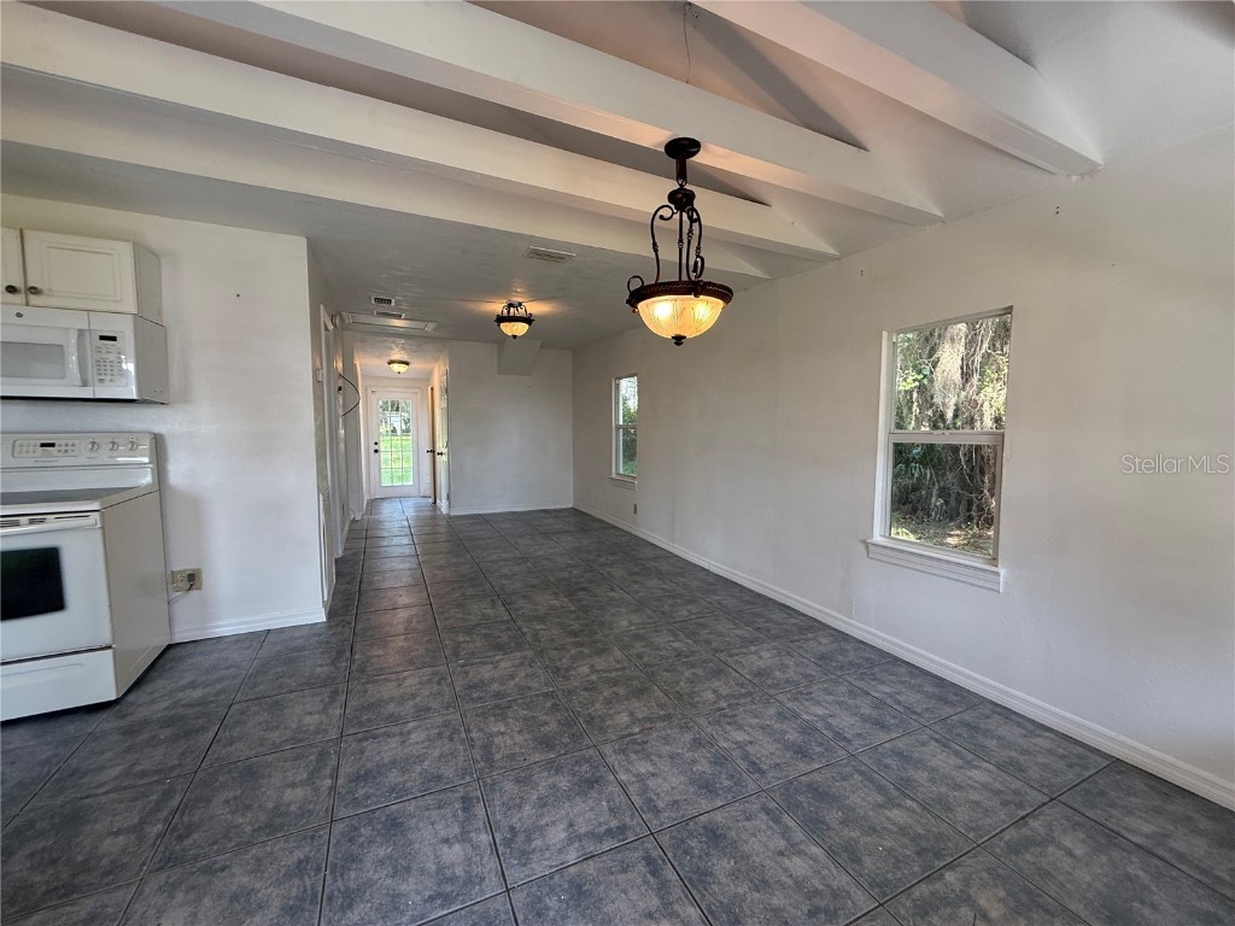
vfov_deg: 85.7
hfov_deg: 102.1
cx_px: 618
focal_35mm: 14
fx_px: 499
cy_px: 463
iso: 100
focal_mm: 2.22
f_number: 2.2
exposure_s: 1/99
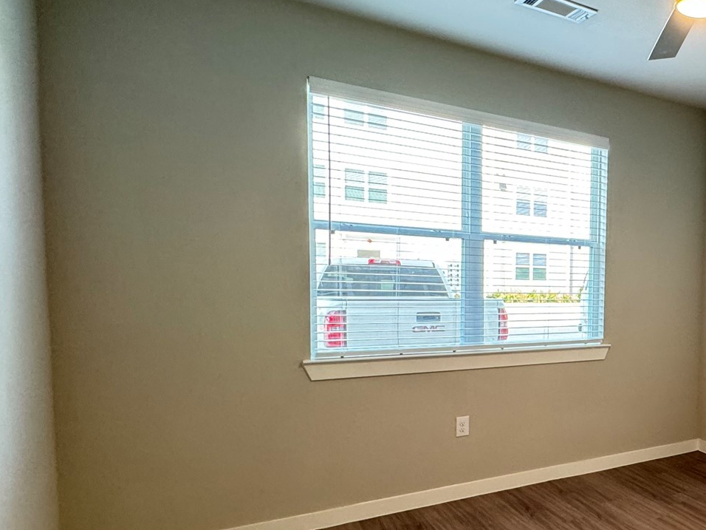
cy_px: 323
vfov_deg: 46.5
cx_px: 702
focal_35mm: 30
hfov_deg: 49.3
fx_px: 612
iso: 250
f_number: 2.2
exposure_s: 1/60
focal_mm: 2.22
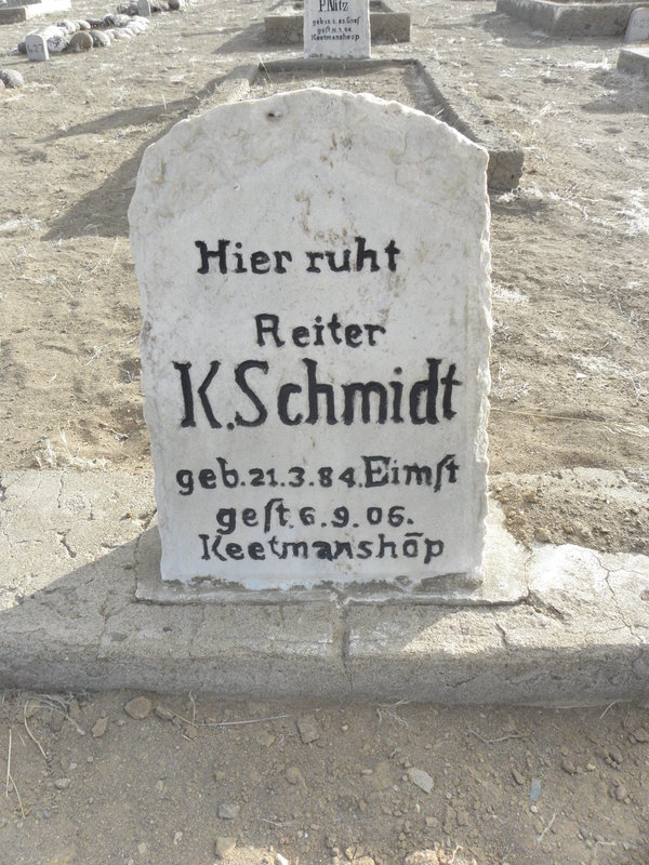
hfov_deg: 53.1
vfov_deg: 67.3
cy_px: 432
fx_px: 650
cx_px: 324
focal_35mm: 26
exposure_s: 1/250
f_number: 6.3
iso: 200
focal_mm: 4.6
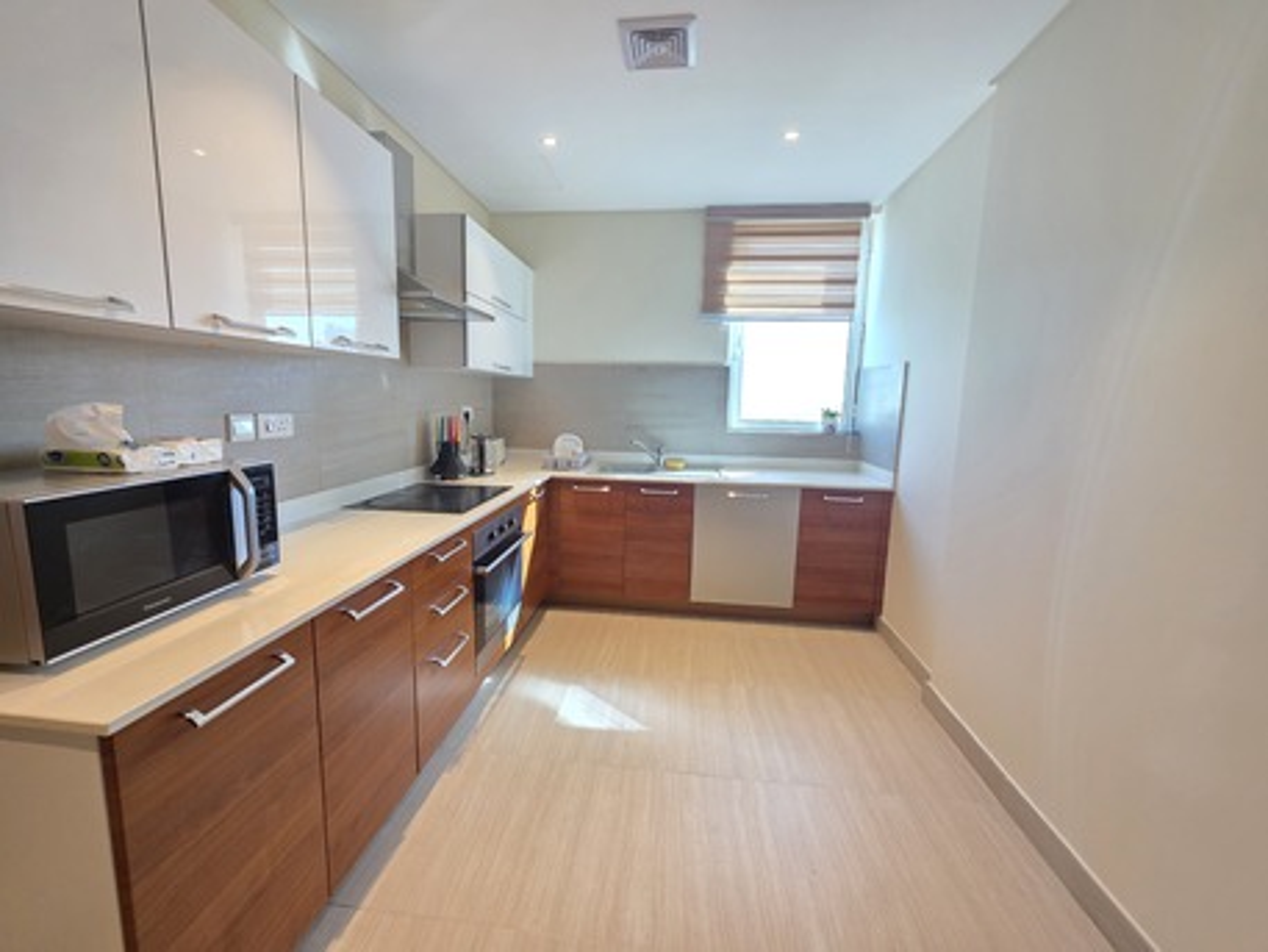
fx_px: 476
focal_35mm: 13
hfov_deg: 106.2
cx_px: 634
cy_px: 476
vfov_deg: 89.9
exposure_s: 1/120
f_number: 1.9
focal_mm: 2.2
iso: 250
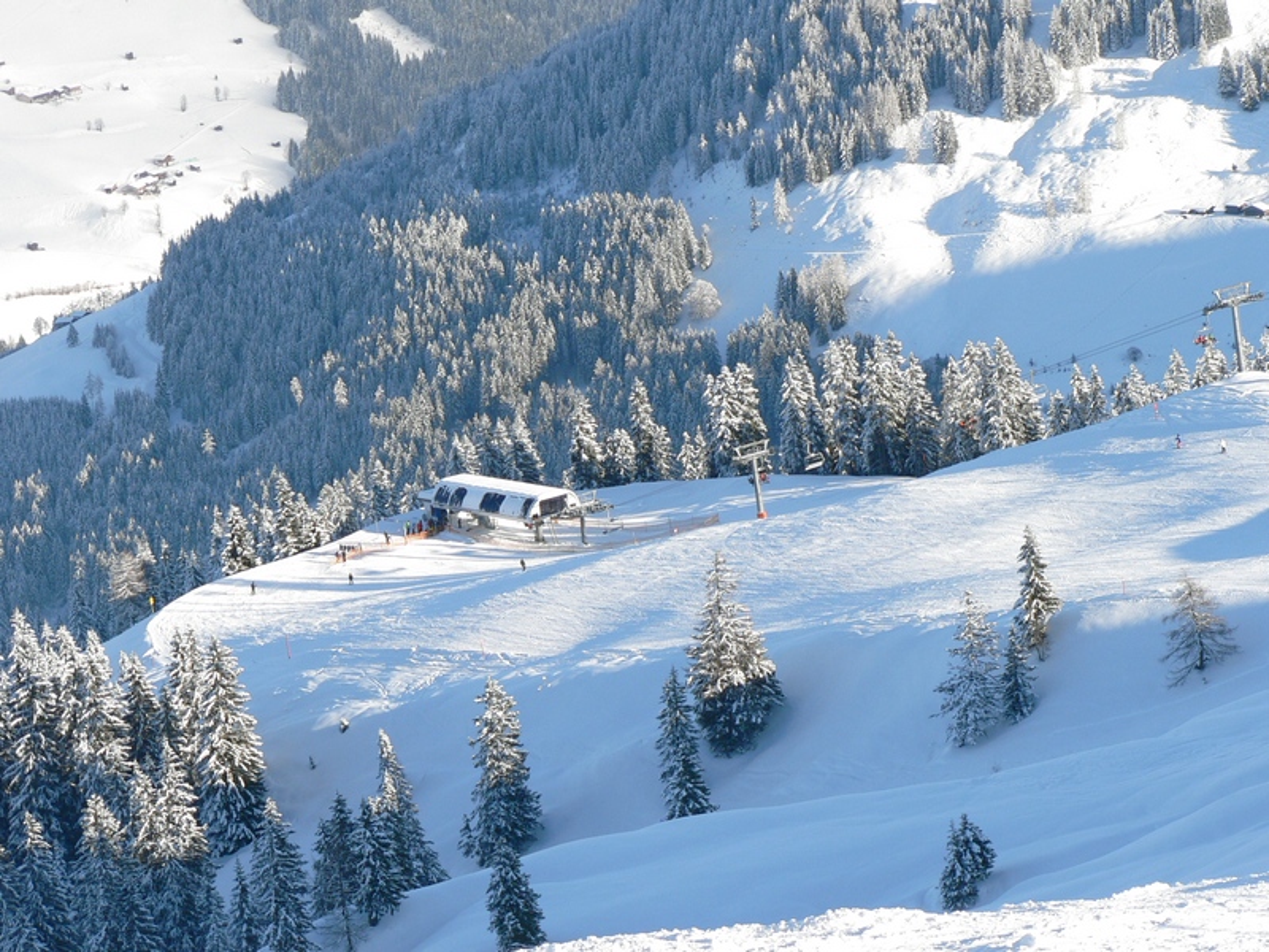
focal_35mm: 147
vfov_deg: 10.1
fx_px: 5389
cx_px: 634
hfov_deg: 13.4
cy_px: 476
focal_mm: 24.6
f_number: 4
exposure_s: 1/400
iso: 80
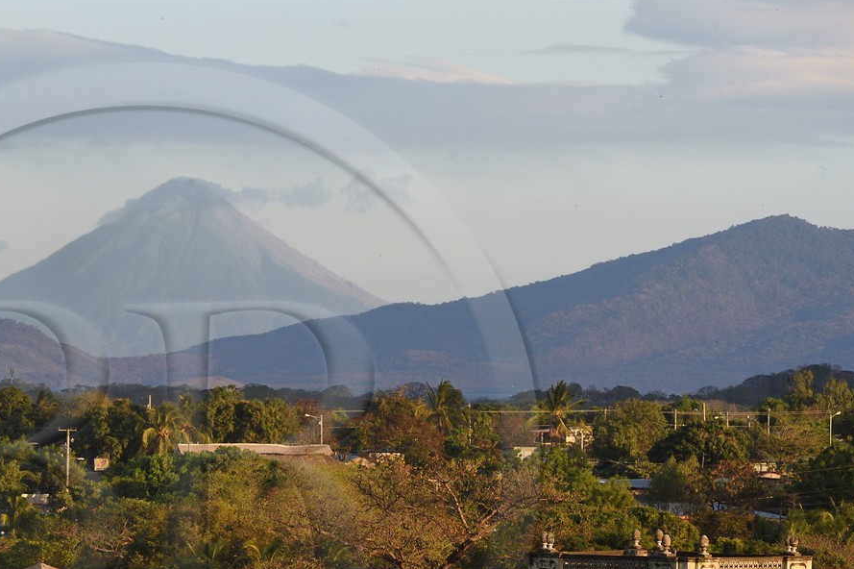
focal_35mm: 315
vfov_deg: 4.4
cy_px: 461
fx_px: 7469
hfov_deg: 6.5
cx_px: 143
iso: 400
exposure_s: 1/400
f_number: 7.1
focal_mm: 175
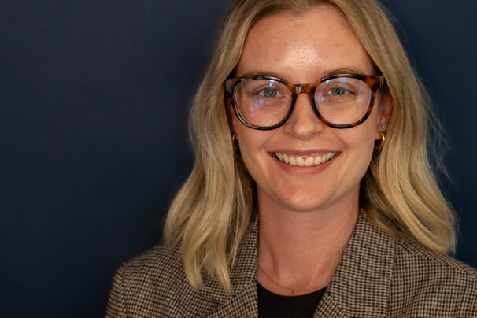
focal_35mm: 93
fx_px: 1232
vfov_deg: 14.7
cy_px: 180
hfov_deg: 21.9
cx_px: 302
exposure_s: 1/160
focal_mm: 55
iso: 4000
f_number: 7.1
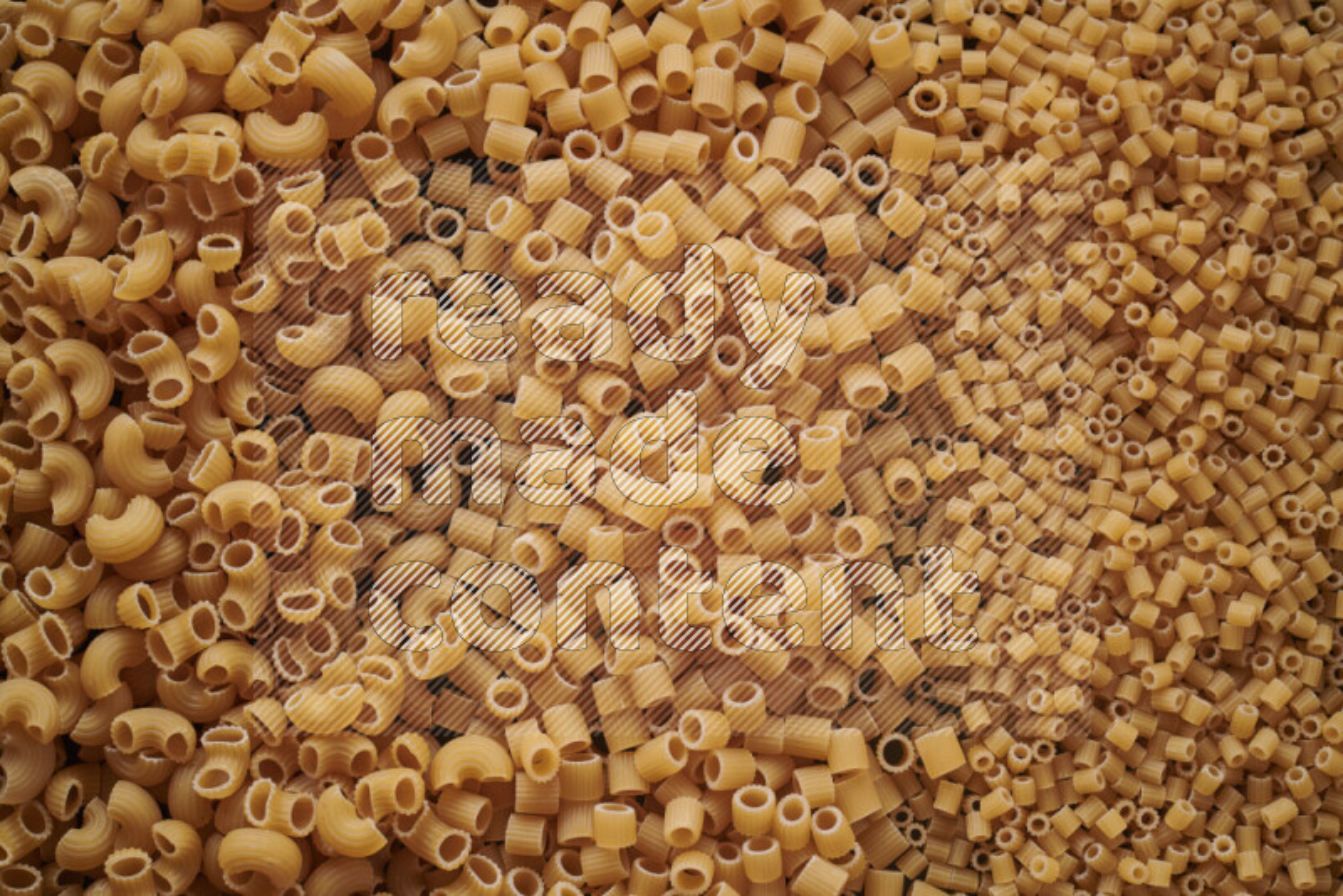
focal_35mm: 50
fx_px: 1866
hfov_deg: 39.6
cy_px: 448
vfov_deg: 27.0
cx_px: 672
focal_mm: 50
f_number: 8
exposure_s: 1/100
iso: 160
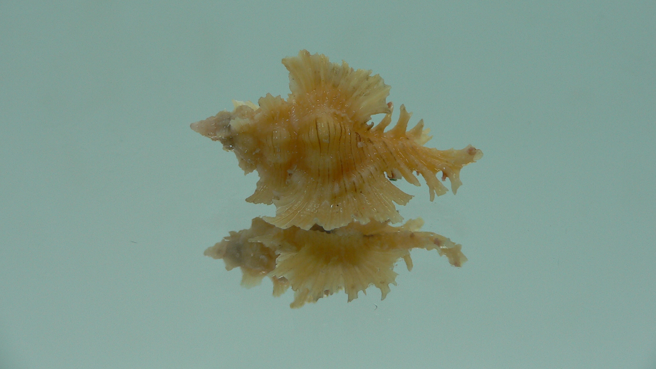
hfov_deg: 51.6
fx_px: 678
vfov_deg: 30.4
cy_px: 159
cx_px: 326
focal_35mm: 39
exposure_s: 1/80
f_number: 2.8
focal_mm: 4.6
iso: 80
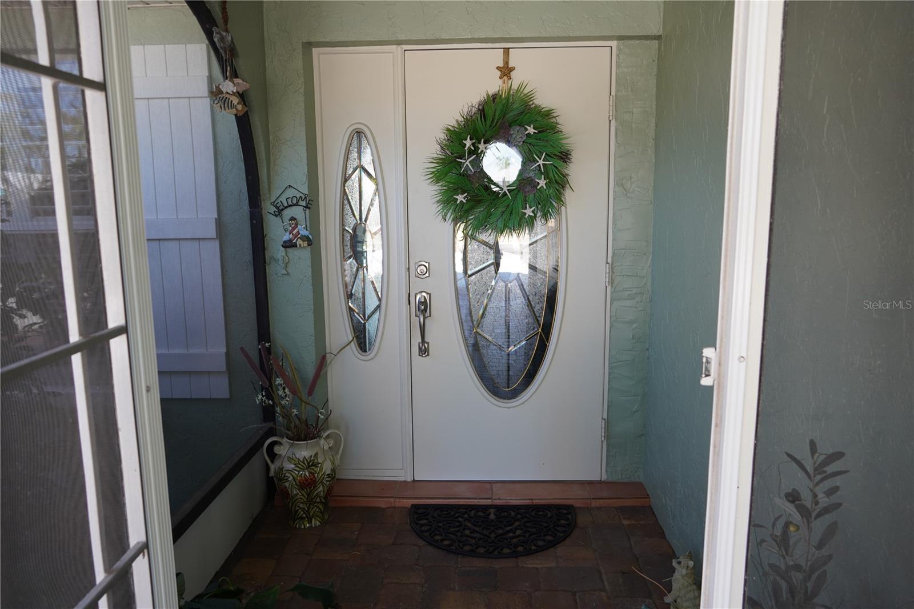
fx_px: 685
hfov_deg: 67.4
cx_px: 457
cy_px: 304
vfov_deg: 47.9
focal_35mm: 27
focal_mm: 18
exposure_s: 1/50
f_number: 4.5
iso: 100
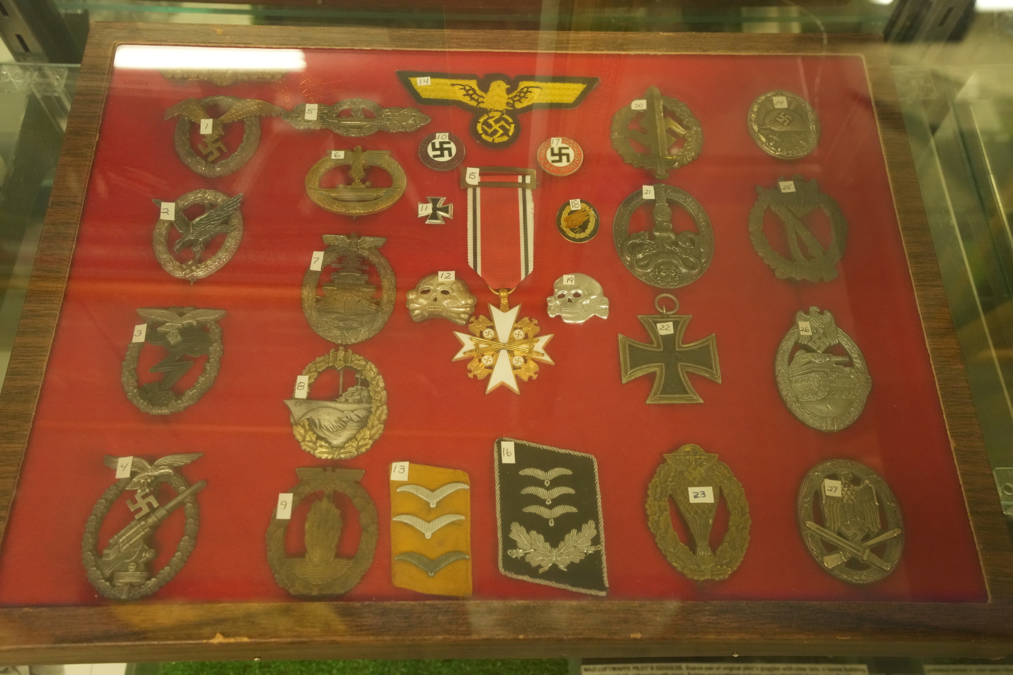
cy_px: 338
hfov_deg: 54.4
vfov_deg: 37.9
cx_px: 506
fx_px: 985
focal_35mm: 35
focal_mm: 35
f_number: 7.1
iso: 5000
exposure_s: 1/40
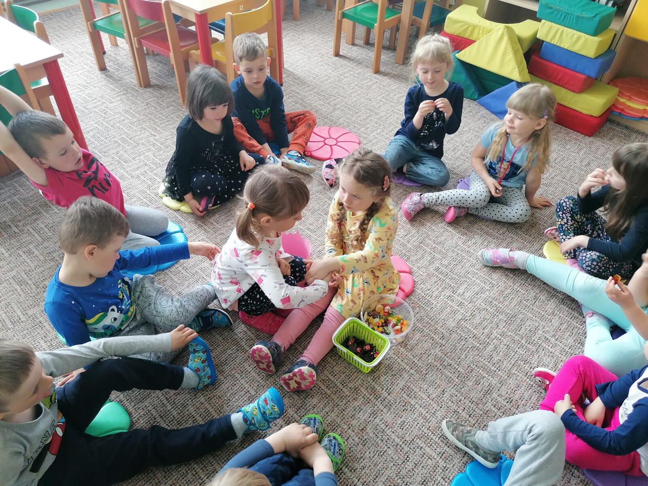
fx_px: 506
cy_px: 243
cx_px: 324
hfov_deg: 65.3
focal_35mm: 27
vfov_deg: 51.4
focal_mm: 4.75
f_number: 1.8
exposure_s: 1/33.3
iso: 160
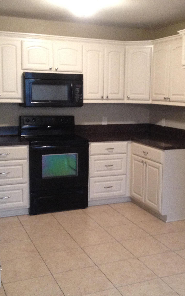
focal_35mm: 50
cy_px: 149
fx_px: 403
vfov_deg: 40.3
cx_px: 113
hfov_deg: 25.8
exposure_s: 1/20
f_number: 2.4
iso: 200
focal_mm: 4.28
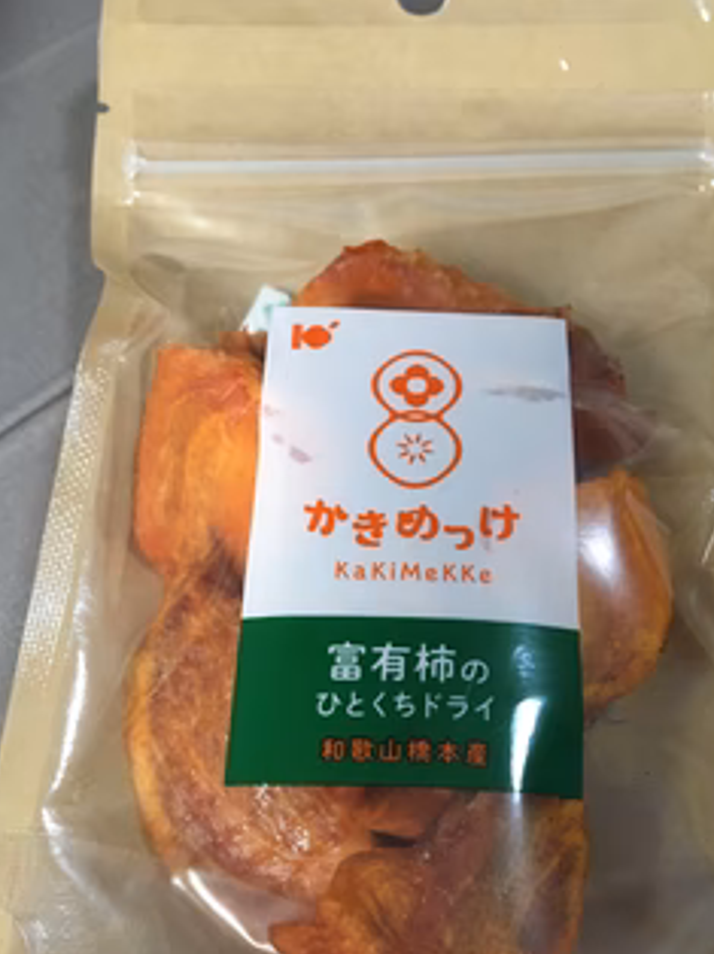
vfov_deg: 50.0
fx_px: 1019
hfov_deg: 38.6
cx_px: 383
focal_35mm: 37
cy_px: 550
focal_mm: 4.15
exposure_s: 1/20
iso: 200
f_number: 2.2
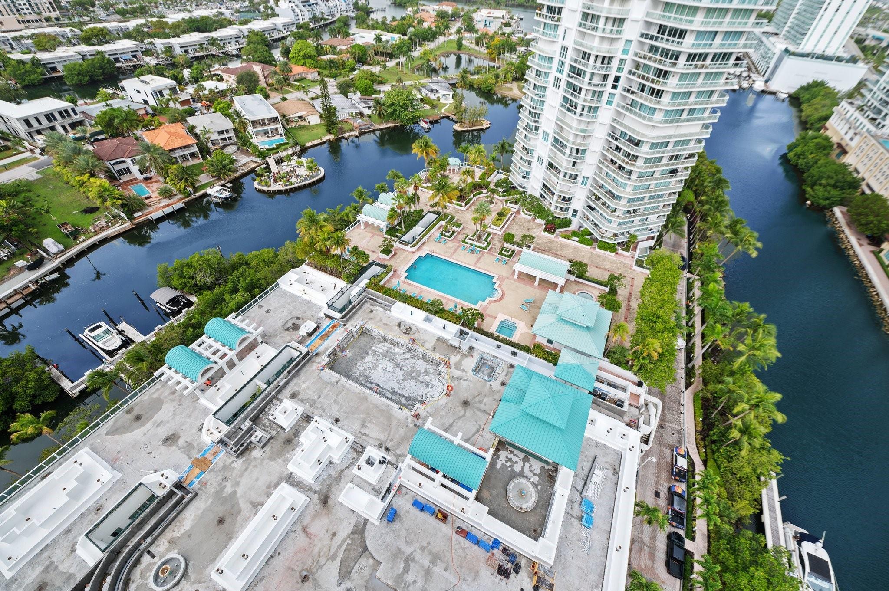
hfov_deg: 100.4
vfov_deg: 77.2
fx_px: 370
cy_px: 296
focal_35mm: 15
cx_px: 444
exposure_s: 1/100
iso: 200
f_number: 8
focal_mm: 15
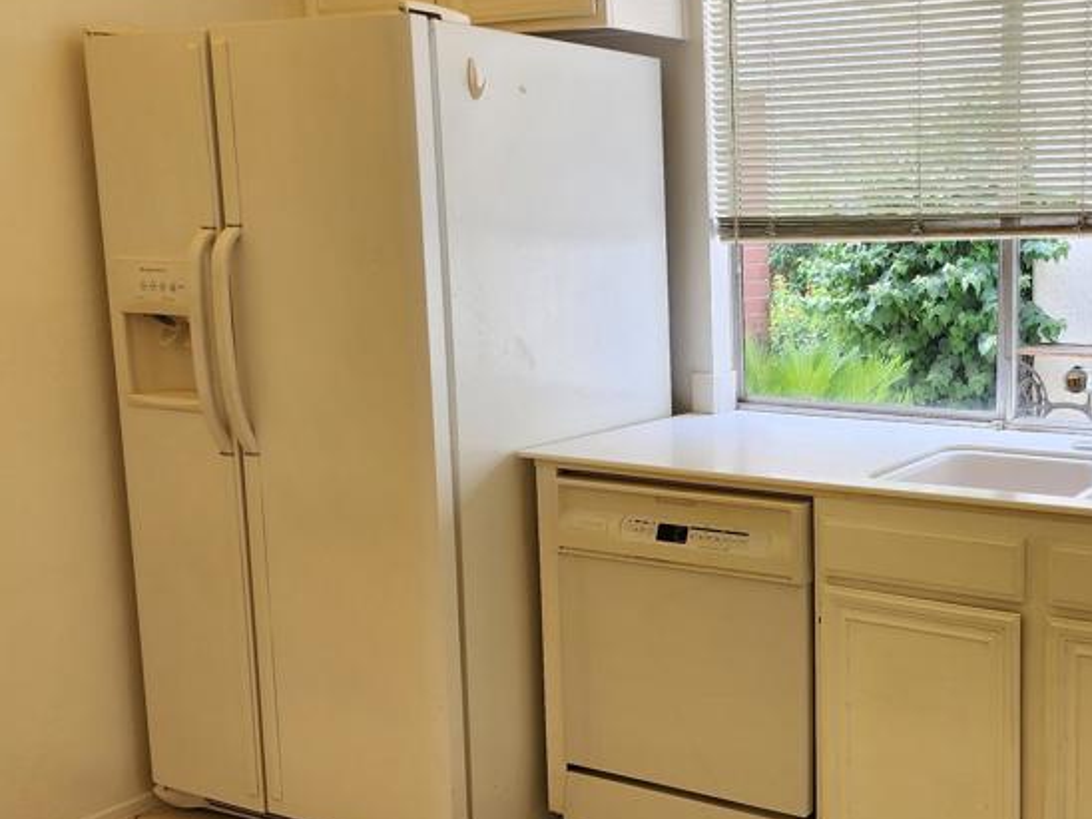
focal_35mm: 43
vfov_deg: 33.6
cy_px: 450
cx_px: 909
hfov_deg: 41.5
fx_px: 1356
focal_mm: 6.4
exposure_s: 1/120
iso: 40
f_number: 1.8
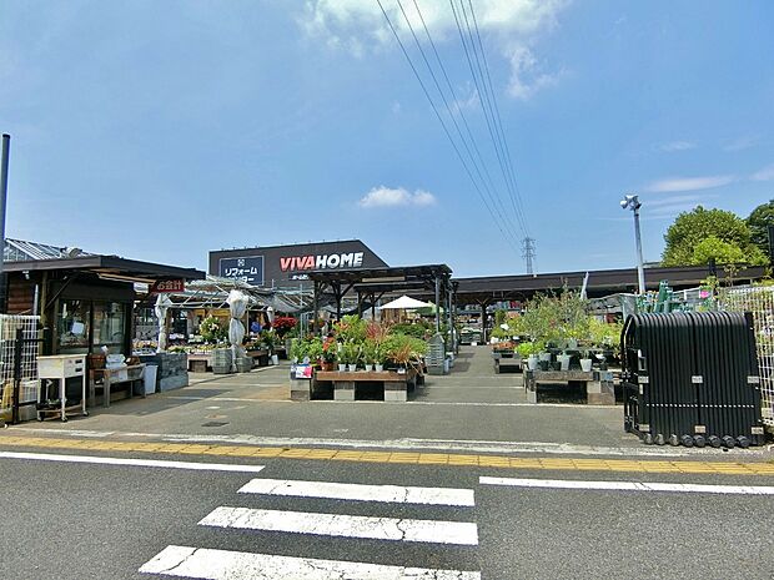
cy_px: 290
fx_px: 425
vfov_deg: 68.7
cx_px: 387
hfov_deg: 84.7
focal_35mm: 19
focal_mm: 4.06
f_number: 6.9
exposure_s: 1/200
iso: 80
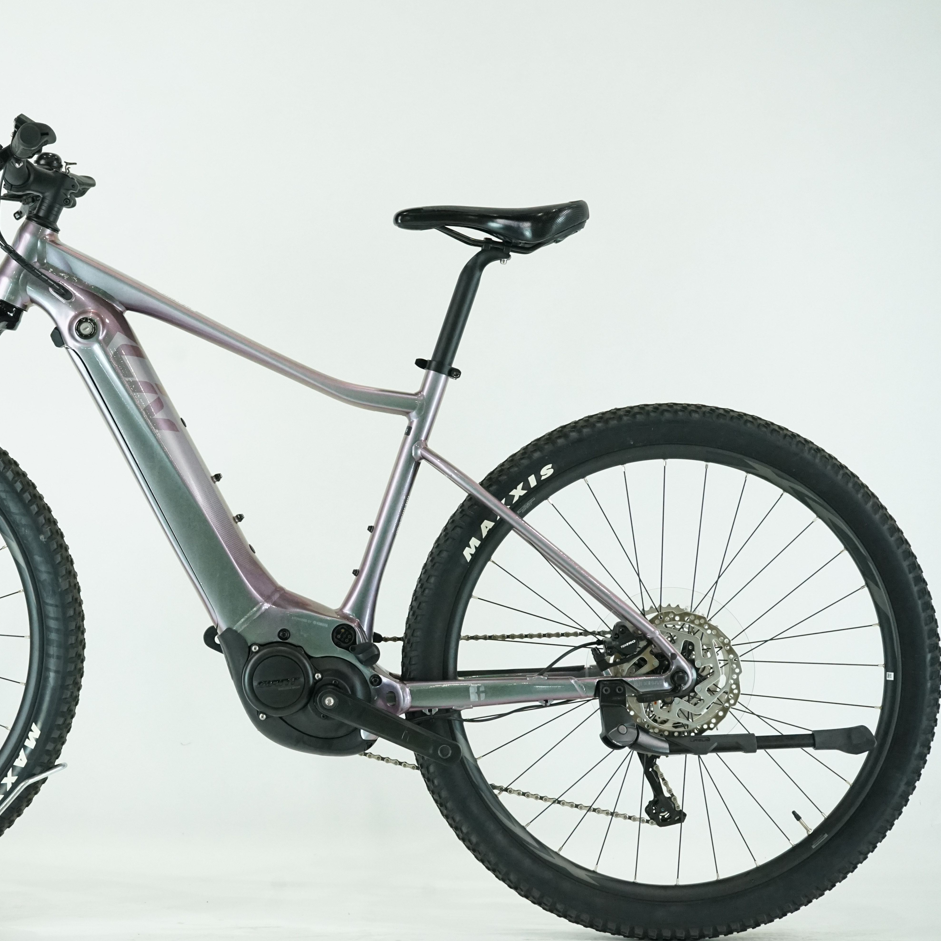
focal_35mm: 81
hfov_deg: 21.2
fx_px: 2491
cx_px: 242
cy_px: 473
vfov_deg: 21.4
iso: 3200
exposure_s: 1/200
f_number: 8
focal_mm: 63
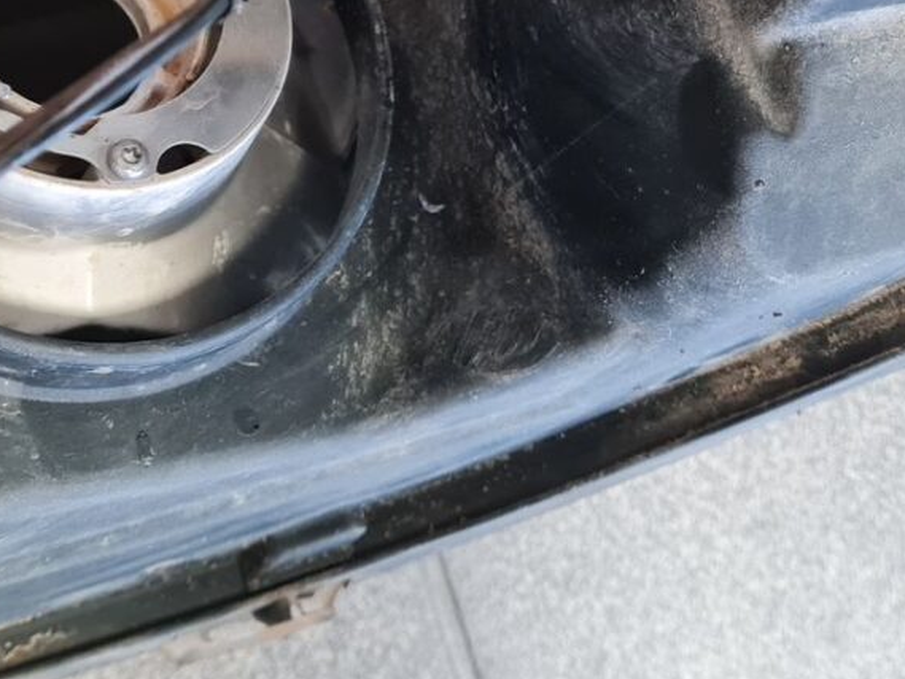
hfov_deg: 30.2
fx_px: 1674
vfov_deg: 21.5
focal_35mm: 64
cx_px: 383
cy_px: -110
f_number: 1.8
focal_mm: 5.4
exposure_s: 1/50
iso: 500
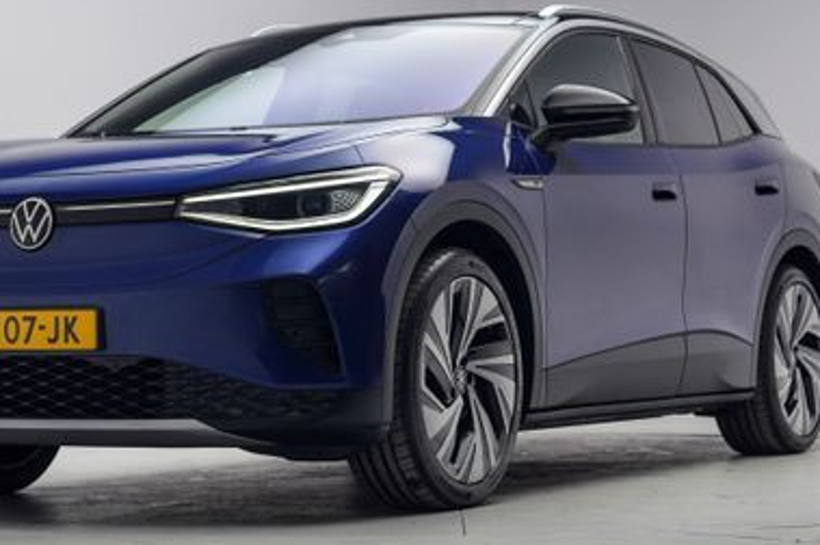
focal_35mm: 66
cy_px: 241
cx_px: 333
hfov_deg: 30.5
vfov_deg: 20.6
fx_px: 1502
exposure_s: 1/13
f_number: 4
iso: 100
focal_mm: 50
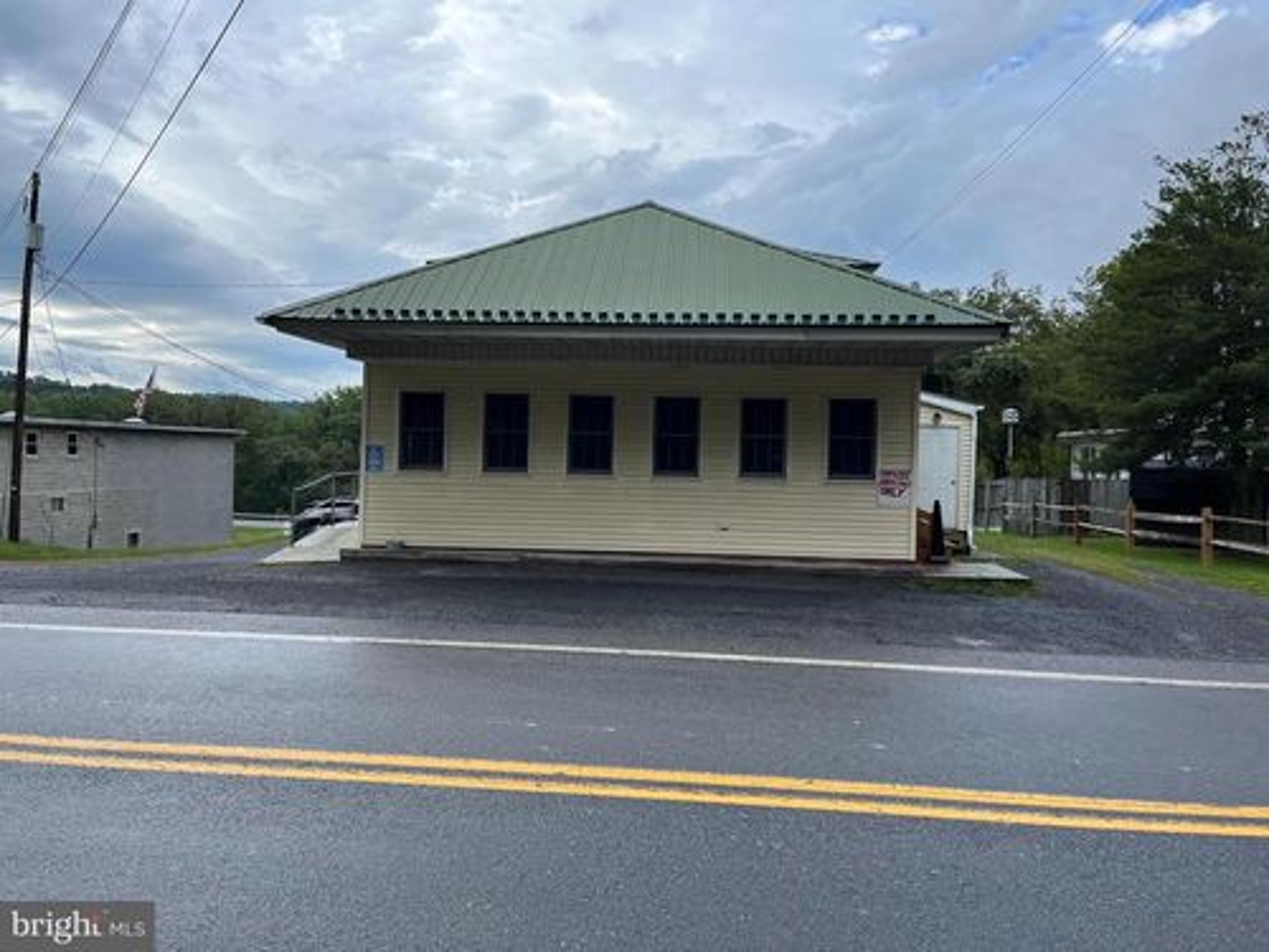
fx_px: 953
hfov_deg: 67.3
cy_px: 476
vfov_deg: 53.1
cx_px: 634
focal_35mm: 26
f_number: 1.6
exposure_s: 1/1294
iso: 50
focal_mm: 5.1
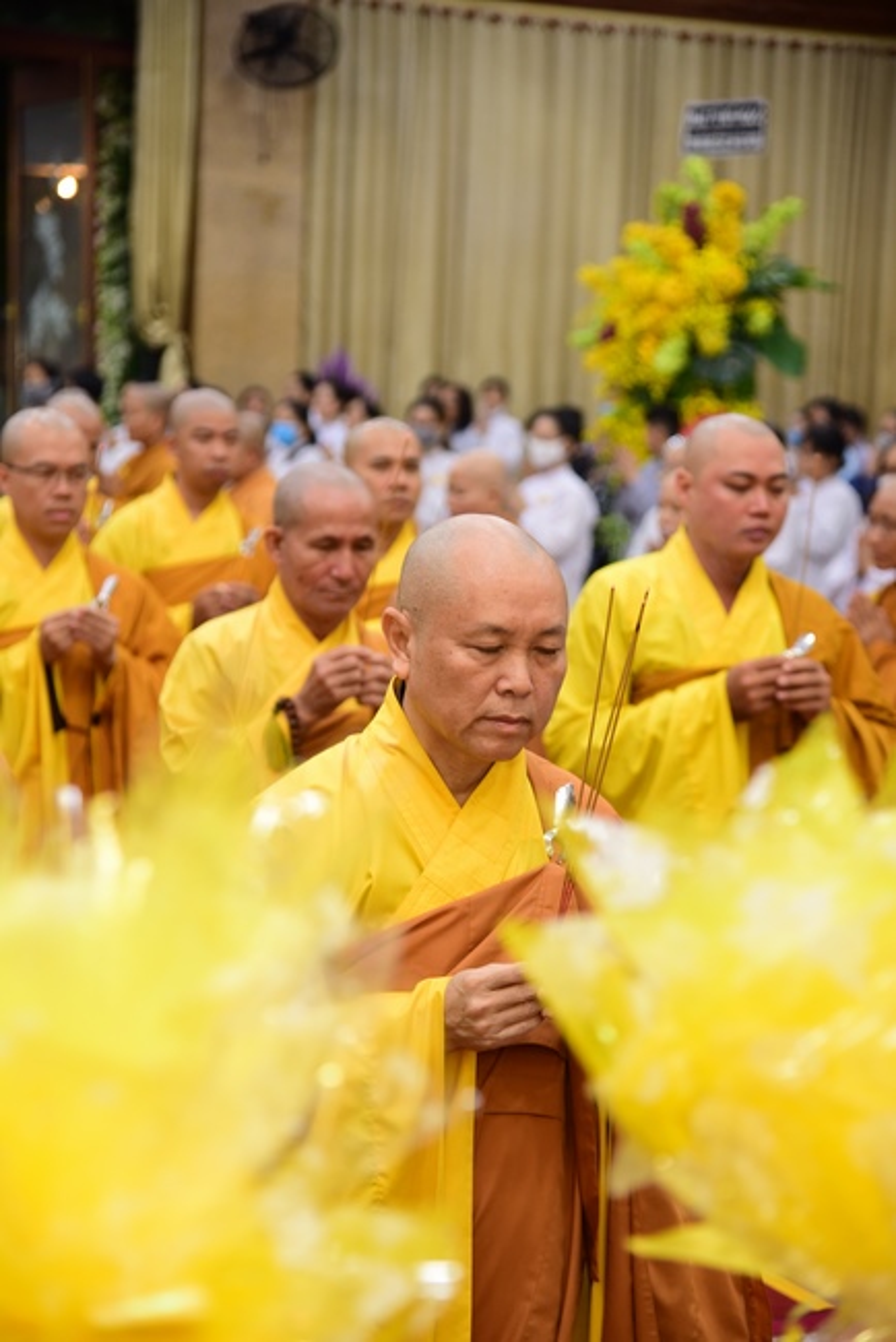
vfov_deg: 26.0
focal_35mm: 78
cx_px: 448
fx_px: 2909
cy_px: 671
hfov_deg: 17.5
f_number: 4
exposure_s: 1/25
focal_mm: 78
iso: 1000
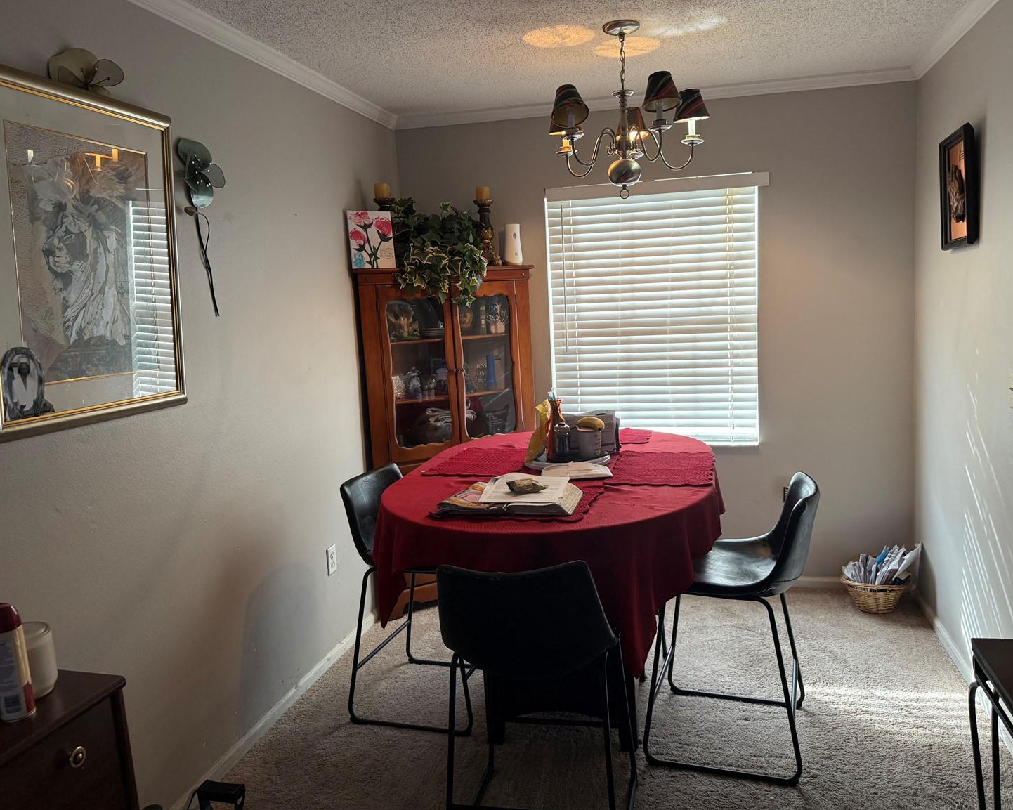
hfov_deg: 65.9
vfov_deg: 54.9
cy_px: 395
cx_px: 549
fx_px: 779
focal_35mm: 26
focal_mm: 6.76
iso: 160
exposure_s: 1/60
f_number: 1.78
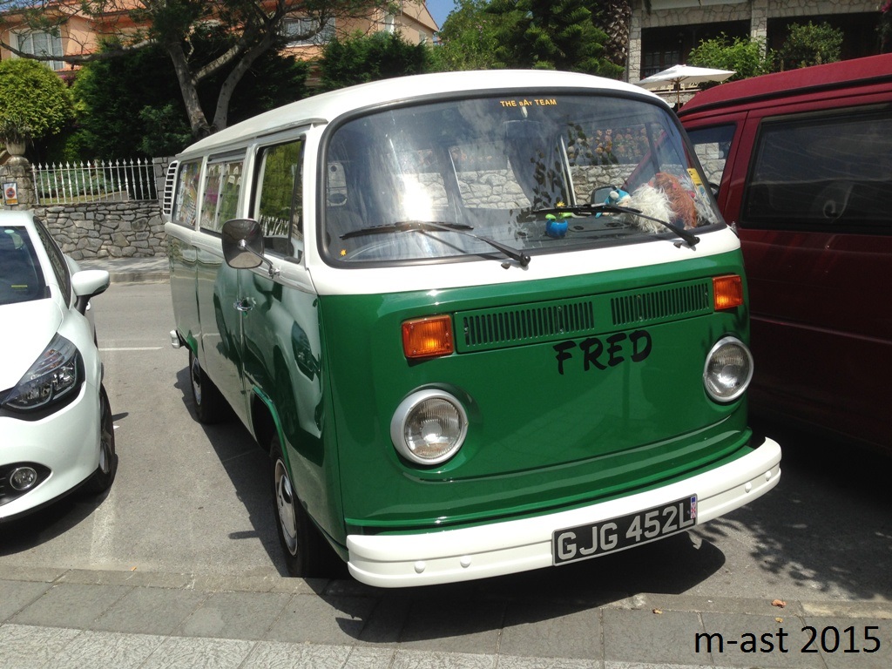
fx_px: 850
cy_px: 334
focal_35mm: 33
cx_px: 446
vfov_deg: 42.9
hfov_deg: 55.4
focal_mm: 4.13
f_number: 2.4
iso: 50
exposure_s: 1/2463
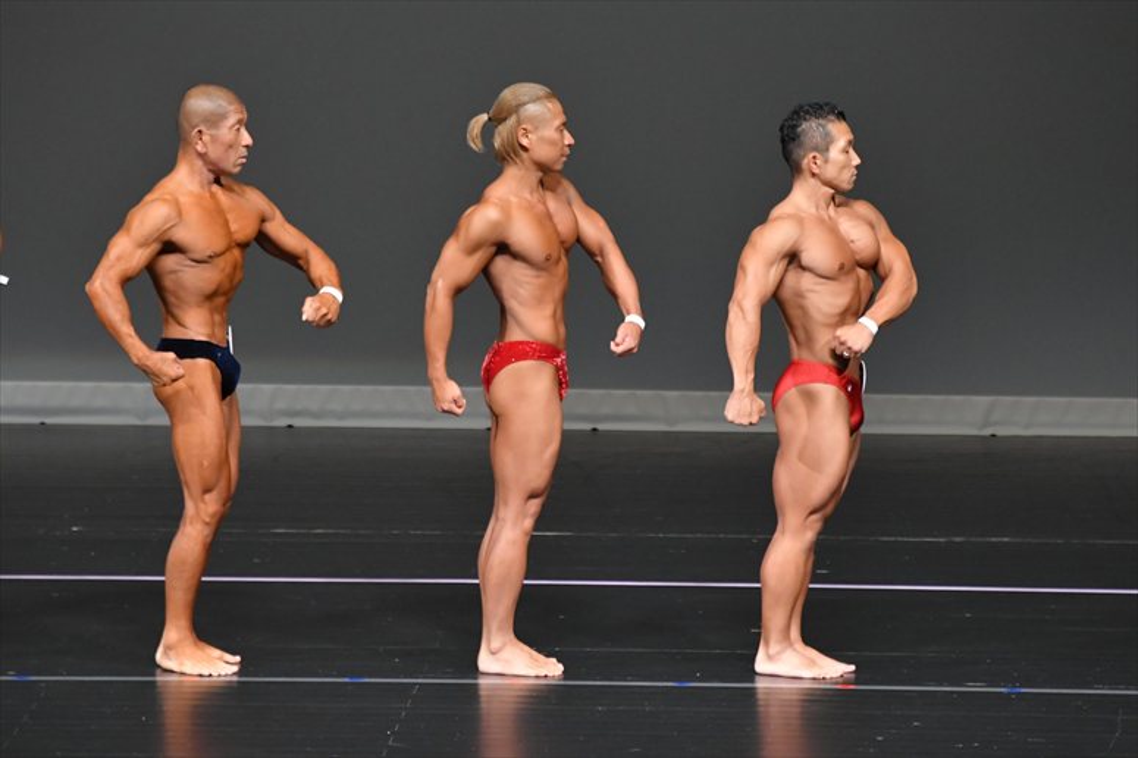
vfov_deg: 4.0
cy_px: 379
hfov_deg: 6.0
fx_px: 10901
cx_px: 569
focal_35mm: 345
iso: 4000
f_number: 5.6
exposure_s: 1/400
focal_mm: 230
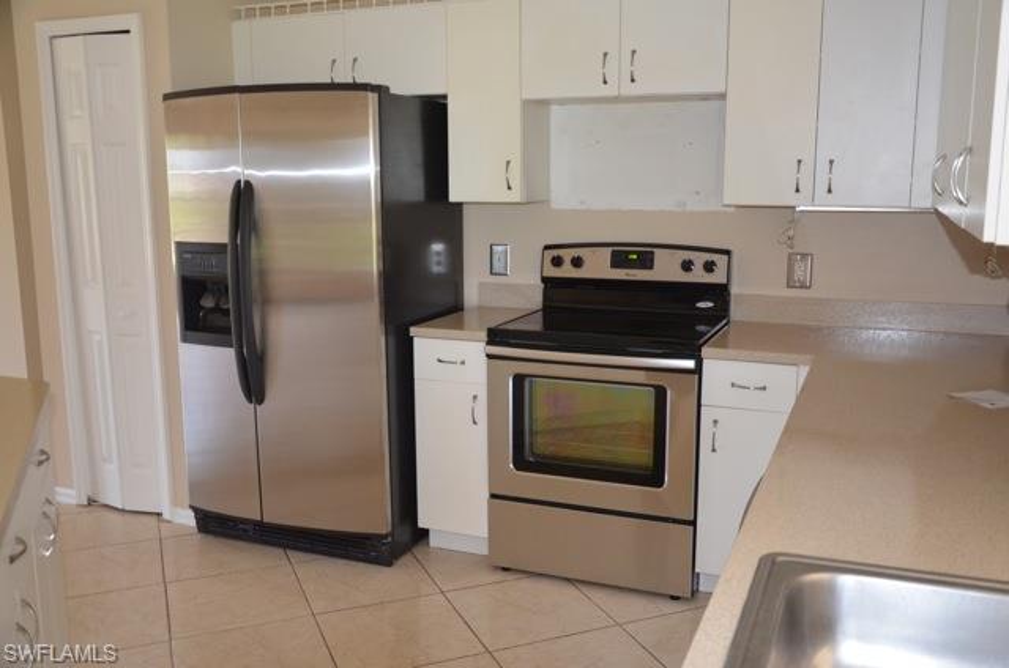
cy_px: 334
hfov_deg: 59.6
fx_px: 881
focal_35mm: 32
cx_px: 504
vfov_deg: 41.5
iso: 2000
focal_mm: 21
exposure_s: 1/60
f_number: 3.8
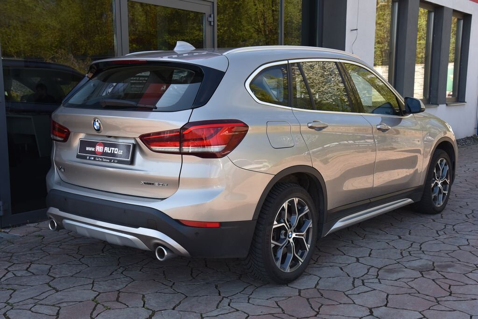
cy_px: 160
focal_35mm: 44
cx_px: 239
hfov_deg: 44.5
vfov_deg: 30.6
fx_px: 585
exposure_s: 1/250
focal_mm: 44
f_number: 8
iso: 500
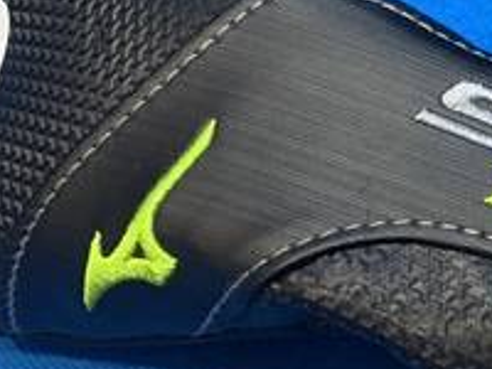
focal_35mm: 83
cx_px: 563
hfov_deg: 22.1
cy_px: 308
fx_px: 1180
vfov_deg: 17.6
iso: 125
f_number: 1.8
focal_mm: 4.25
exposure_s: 1/60
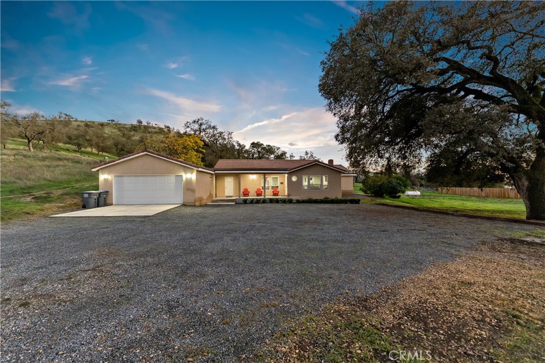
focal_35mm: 14
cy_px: 182
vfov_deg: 81.2
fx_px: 212
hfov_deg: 104.2
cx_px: 272
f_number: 2.8
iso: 3200
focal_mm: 14
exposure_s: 1/160
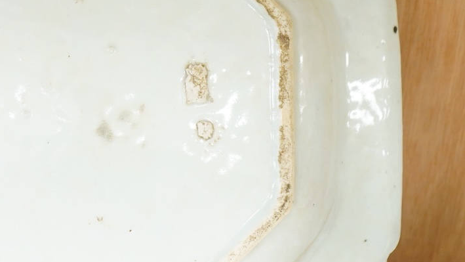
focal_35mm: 104
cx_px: 48
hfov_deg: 20.2
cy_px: 90
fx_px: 1282
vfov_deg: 11.6
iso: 2500
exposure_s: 1/80
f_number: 4.5
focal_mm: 41
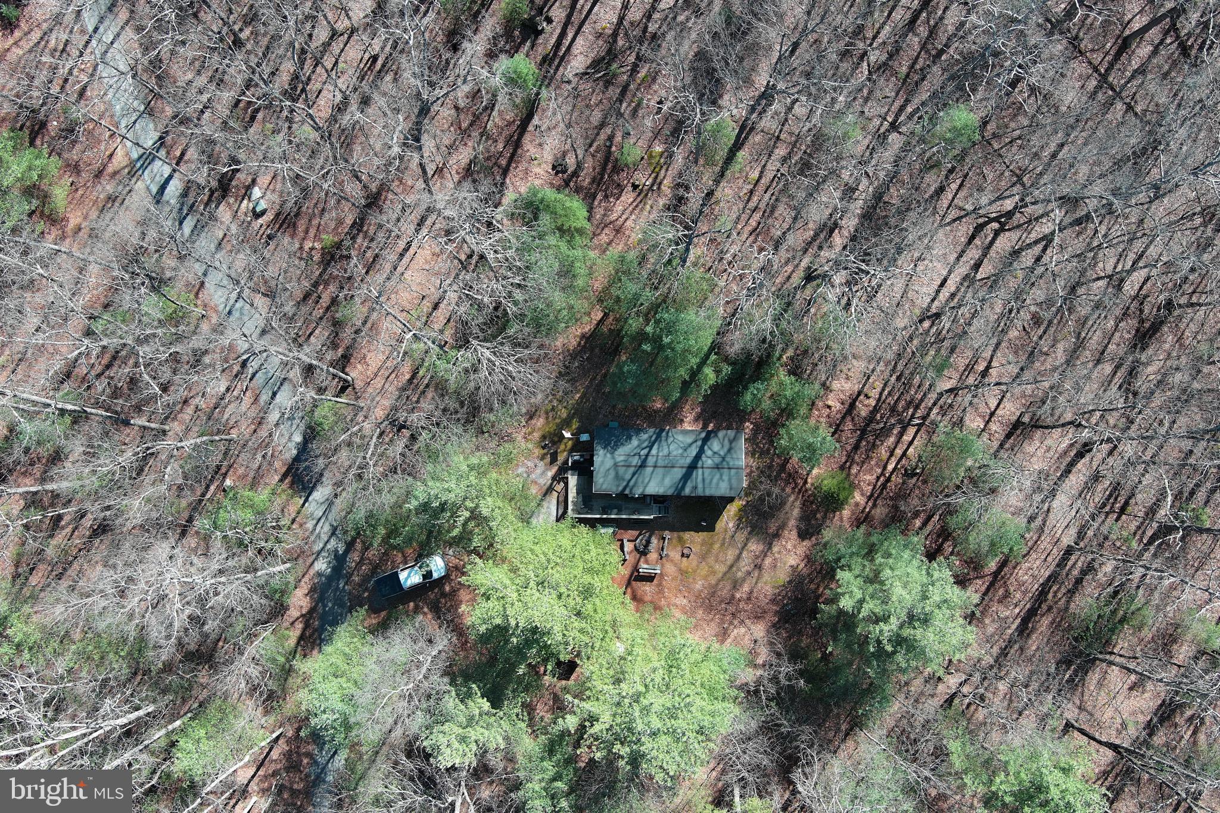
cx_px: 610
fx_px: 983
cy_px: 406
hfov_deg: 63.7
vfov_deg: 45.0
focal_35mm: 29
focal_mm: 10.57
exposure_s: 1/318
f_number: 2.8
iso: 100
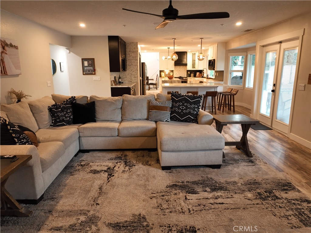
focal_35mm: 24
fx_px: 216
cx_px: 156
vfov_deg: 56.8
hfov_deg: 71.6
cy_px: 116
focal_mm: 12.29
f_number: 2.8
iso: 320
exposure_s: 1/15
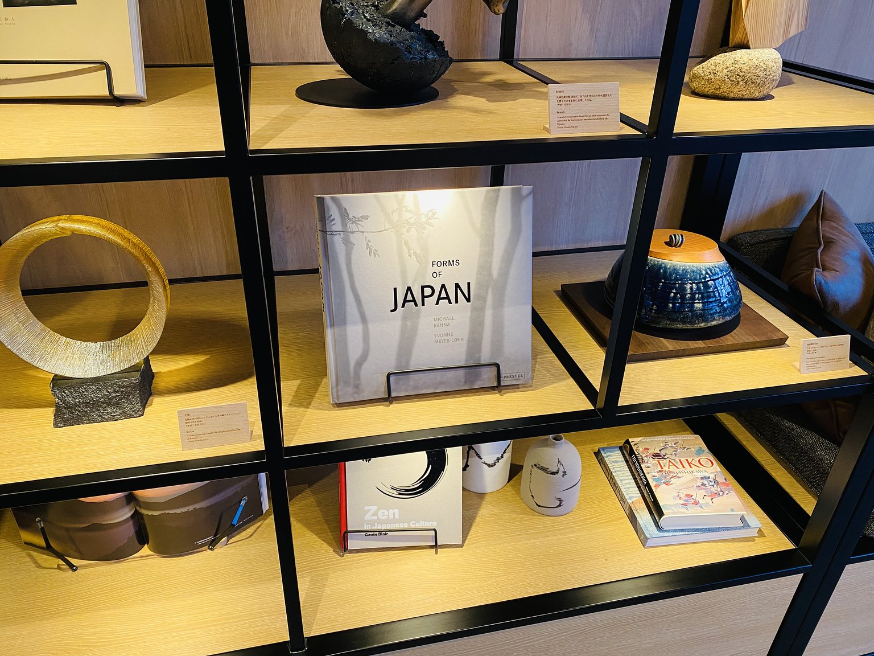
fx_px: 656
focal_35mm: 26
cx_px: 437
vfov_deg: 53.1
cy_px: 328
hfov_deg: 67.3
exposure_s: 1/60
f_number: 1.8
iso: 160
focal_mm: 4.25
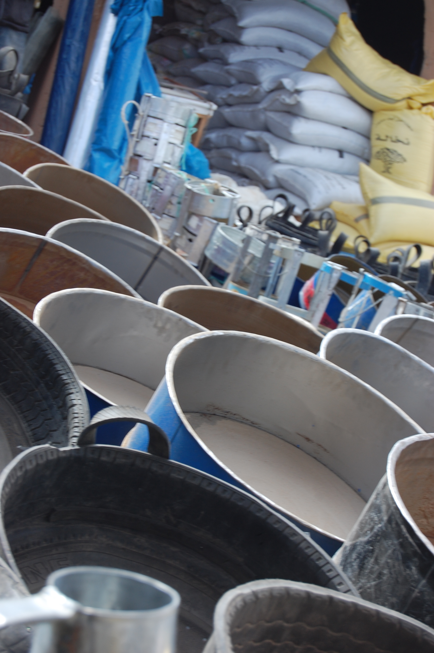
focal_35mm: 82
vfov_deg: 24.6
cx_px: 217
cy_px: 326
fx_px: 1495
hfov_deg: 16.5
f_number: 7.1
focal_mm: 55
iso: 200
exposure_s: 1/200
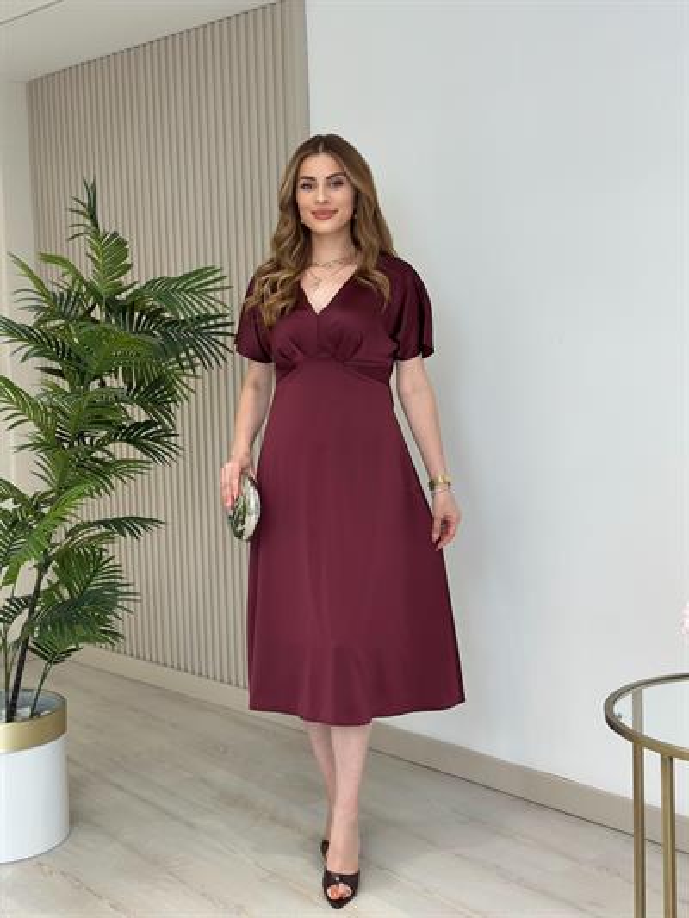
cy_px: 459
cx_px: 344
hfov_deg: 30.3
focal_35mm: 48
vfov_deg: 39.6
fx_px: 1273
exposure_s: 1/270
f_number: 1.78
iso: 80
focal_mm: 6.86
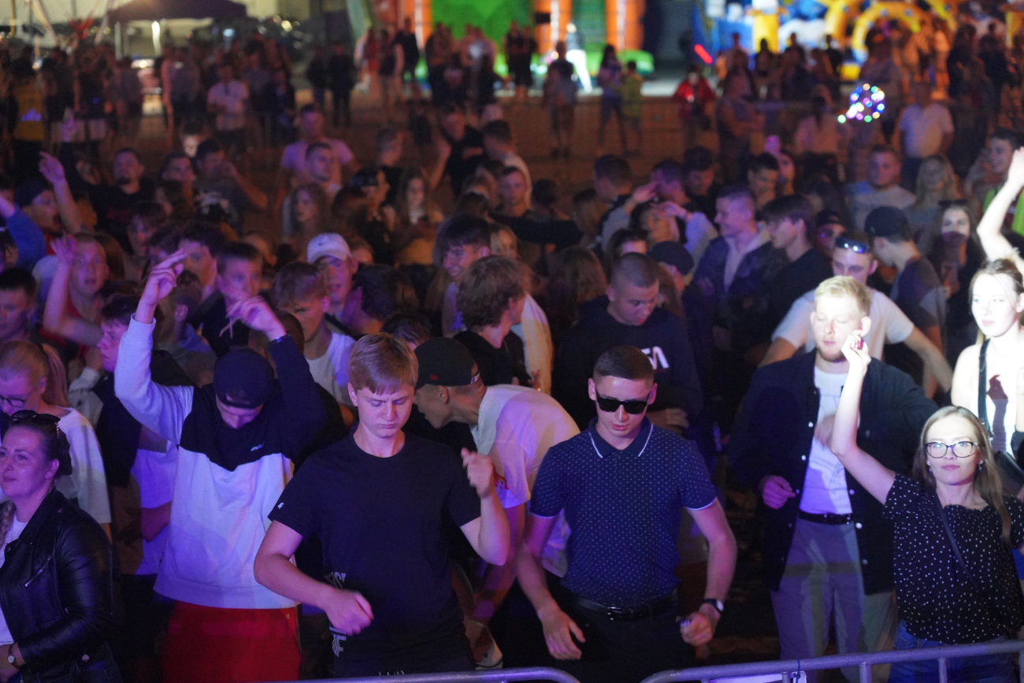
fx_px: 2560
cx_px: 512
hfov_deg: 22.6
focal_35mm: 90
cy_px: 342
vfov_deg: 15.2
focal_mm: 90
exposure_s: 1/60
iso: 12800
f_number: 4
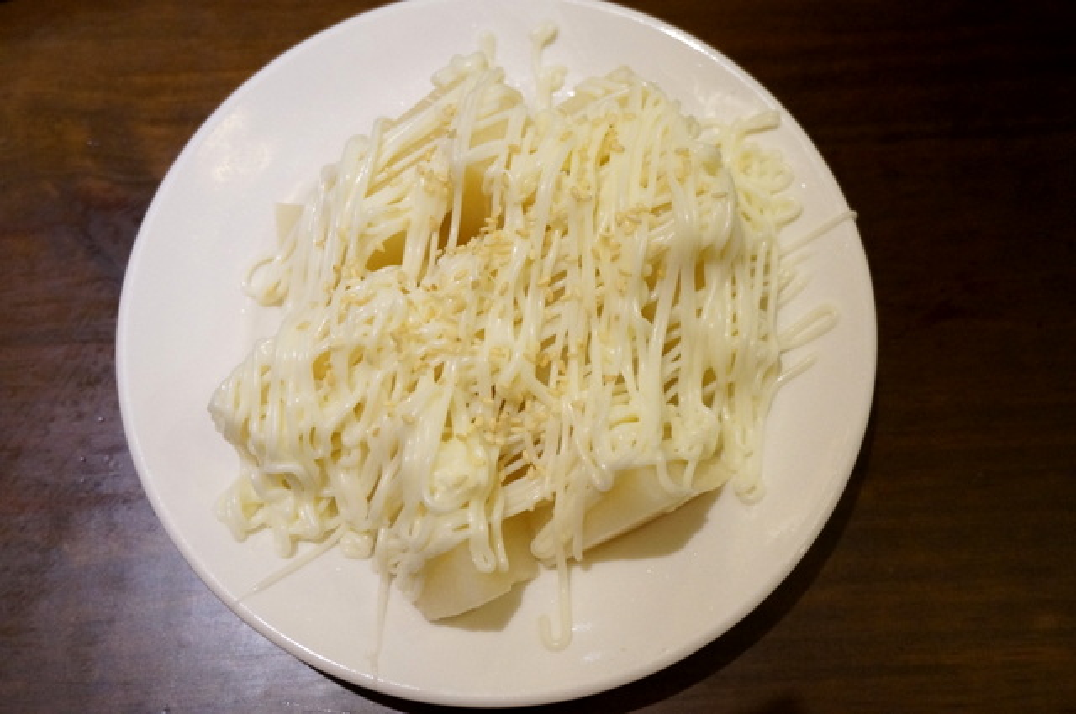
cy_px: 357
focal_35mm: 40
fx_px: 1209
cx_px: 538
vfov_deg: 32.9
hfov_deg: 48.0
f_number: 4.5
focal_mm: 27
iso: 2500
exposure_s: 1/60
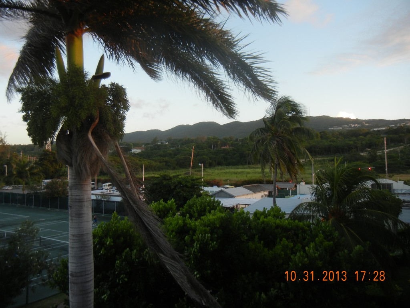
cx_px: 205
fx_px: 355
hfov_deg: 60.0
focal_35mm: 30
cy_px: 154
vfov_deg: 46.8
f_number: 3.5
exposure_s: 1/121
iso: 160
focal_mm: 5.4
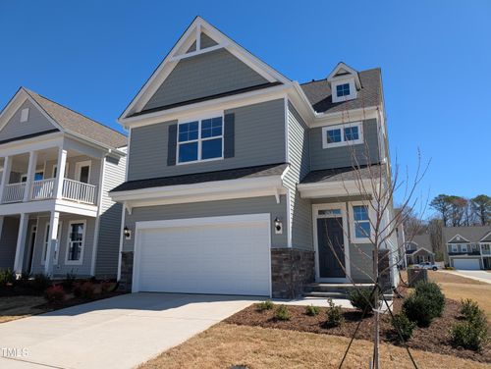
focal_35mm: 24
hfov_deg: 71.5
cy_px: 184
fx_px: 341
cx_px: 246
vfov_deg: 56.9
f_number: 1.68
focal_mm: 6.9
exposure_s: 1/992
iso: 22
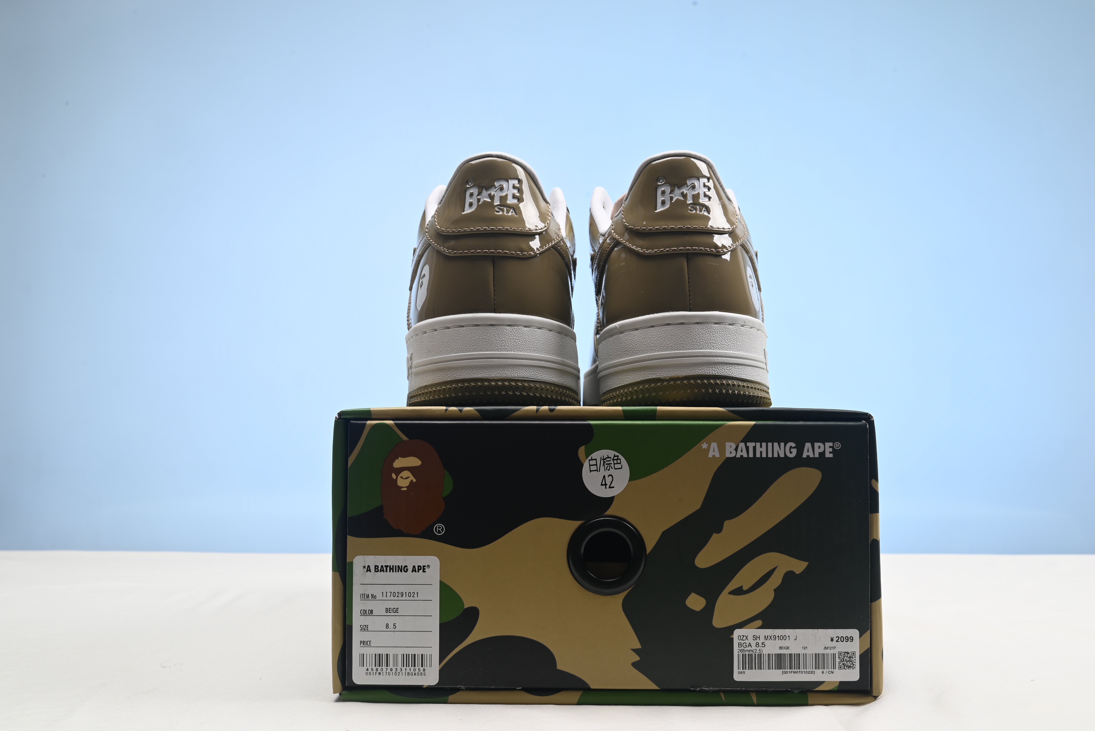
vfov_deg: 35.1
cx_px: 548
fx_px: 1156
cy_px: 366
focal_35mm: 38
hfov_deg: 50.7
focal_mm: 38
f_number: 16
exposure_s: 1/2.5
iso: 110
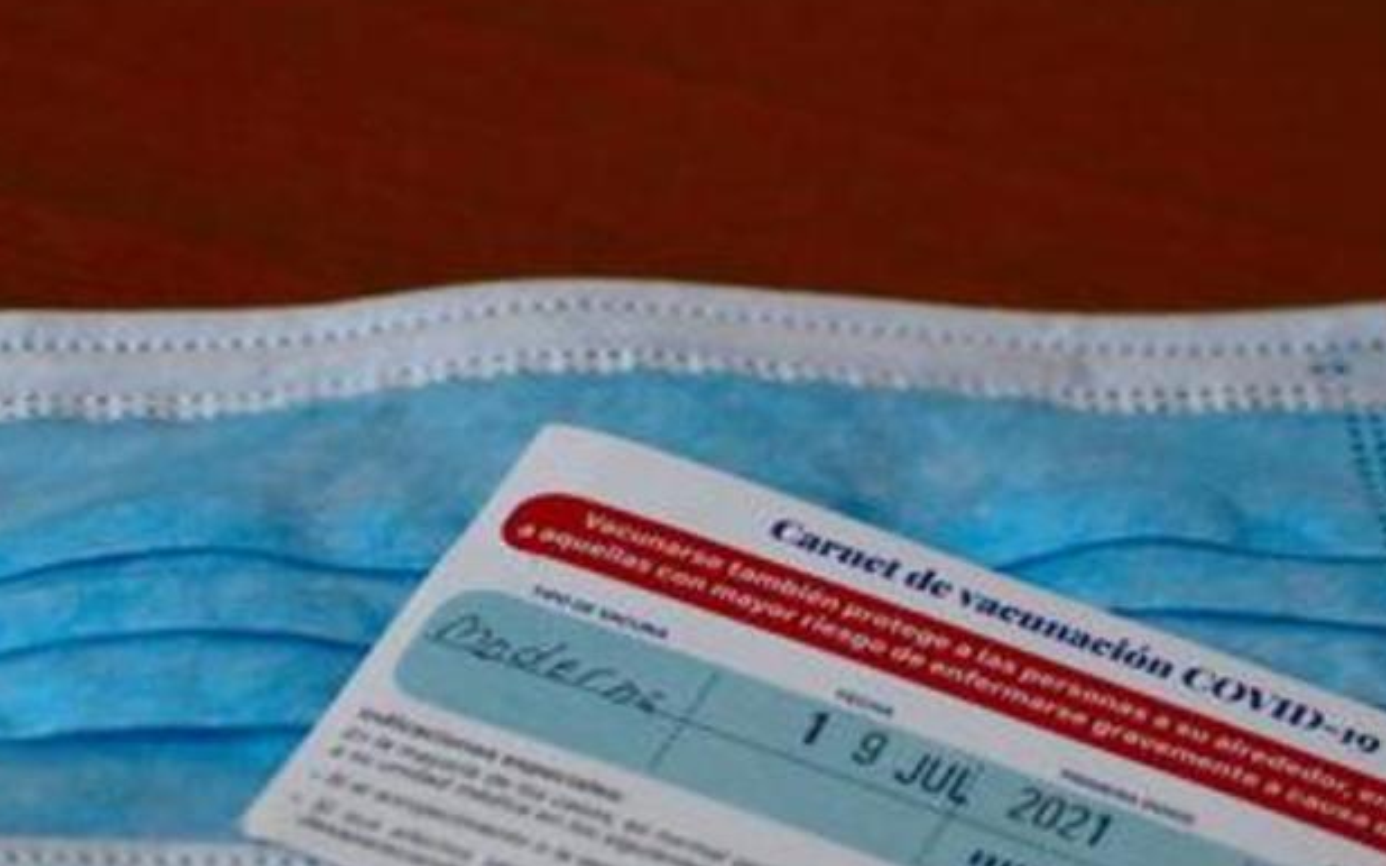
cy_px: 638
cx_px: 711
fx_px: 9668
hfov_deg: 8.2
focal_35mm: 256
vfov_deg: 5.1
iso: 800
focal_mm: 110
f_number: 4.8
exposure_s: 1/125
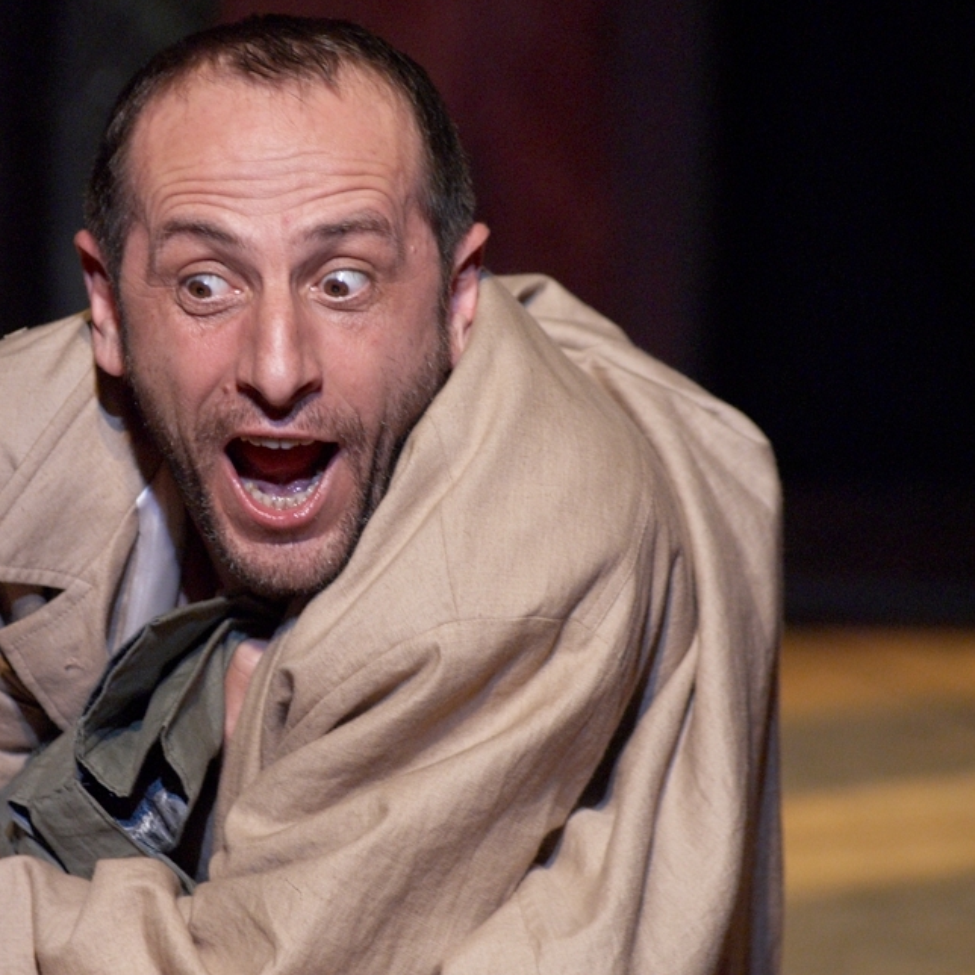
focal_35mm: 326
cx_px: 282
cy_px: 486
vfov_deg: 5.4
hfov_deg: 5.4
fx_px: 10388
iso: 500
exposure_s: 1/30
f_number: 4
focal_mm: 170
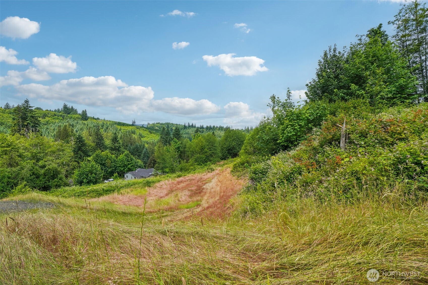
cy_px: 142
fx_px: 190
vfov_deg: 73.7
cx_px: 214
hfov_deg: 96.7
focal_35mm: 16
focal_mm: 16
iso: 400
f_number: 8
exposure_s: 1/640
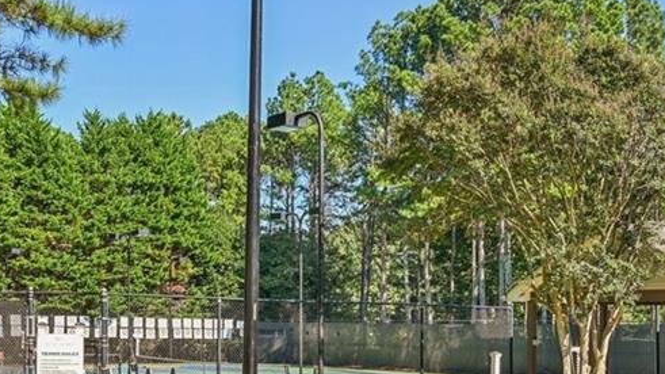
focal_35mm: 59
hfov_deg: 35.3
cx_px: 395
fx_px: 1040
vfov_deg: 20.0
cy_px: 339
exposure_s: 1/160
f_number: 8
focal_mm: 27
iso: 100
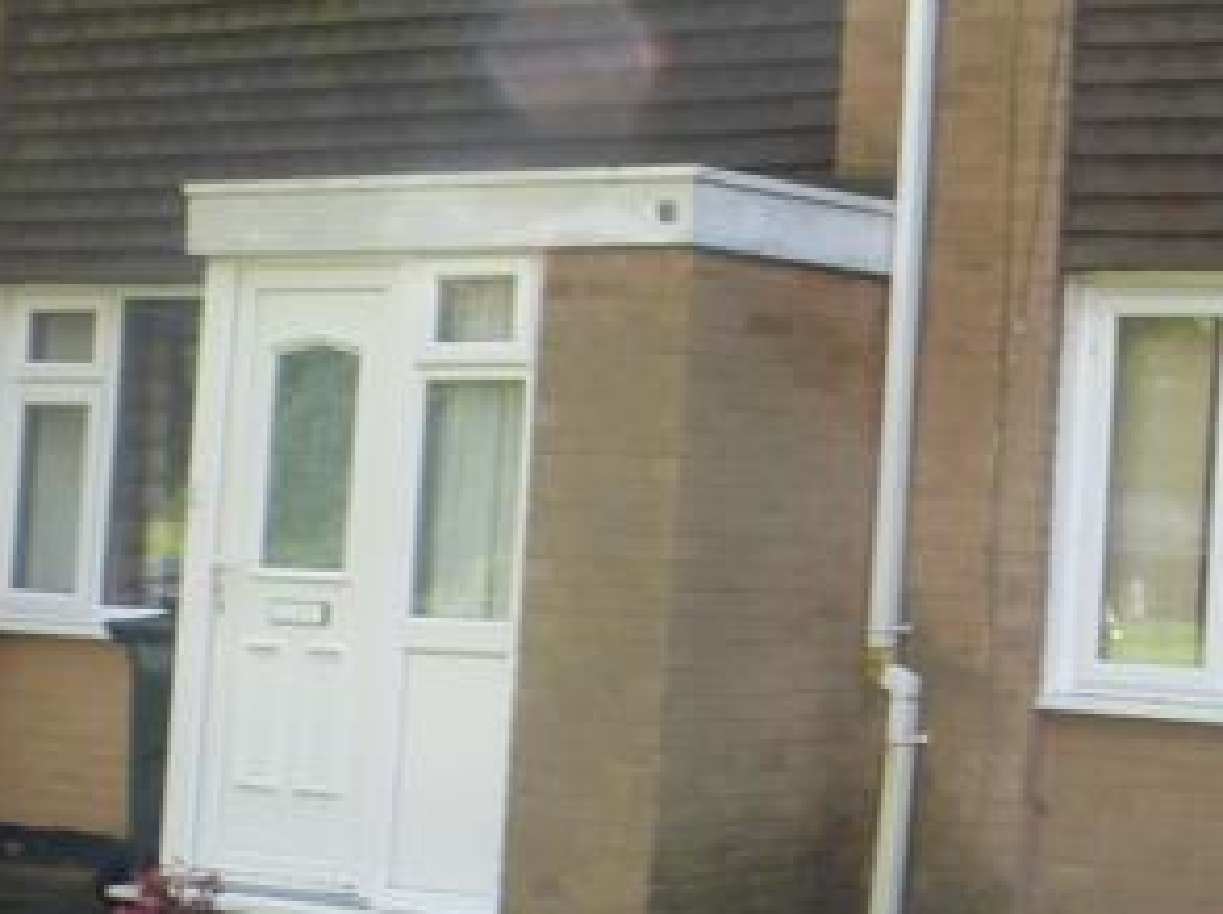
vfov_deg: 17.5
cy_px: 355
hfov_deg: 20.7
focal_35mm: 84
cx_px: 1695
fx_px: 2964
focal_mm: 4.3
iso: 200
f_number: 6.3
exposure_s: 1/60
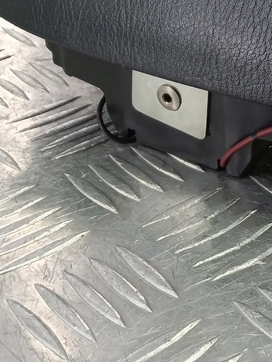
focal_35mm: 65
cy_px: -5
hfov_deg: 21.6
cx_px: 291
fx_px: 680
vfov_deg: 27.9
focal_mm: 4.11
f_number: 1.6
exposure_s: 1/50
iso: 163
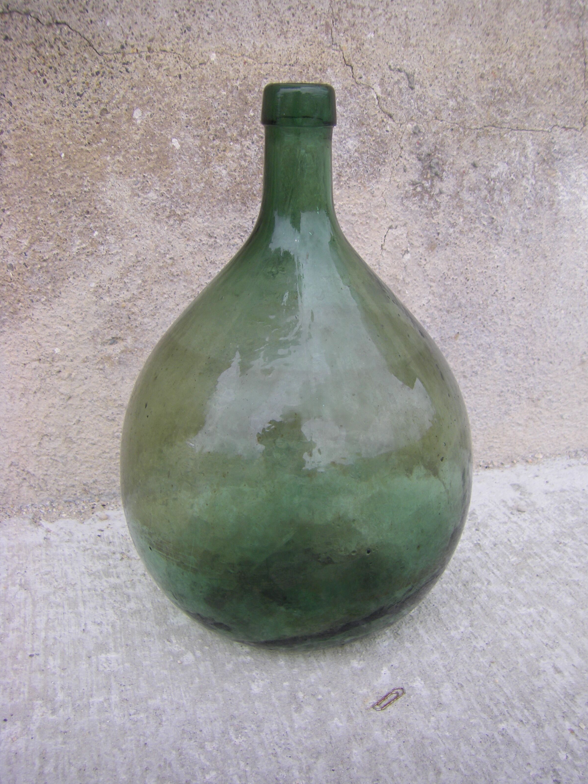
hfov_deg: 36.8
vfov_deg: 47.9
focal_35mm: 39
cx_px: 300
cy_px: 397
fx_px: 883
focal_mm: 6.3
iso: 64
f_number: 3.5
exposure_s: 1/160
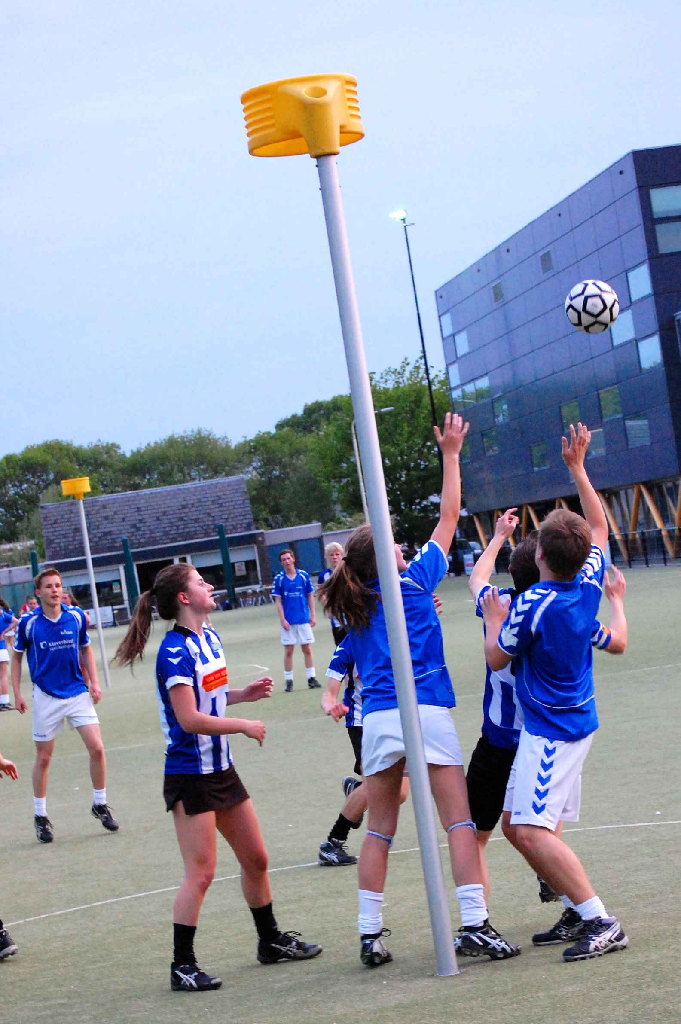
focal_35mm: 82
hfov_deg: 16.5
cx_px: 340
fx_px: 2345
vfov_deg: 24.6
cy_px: 512
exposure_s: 1/250
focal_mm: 55
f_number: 6.3
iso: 1600
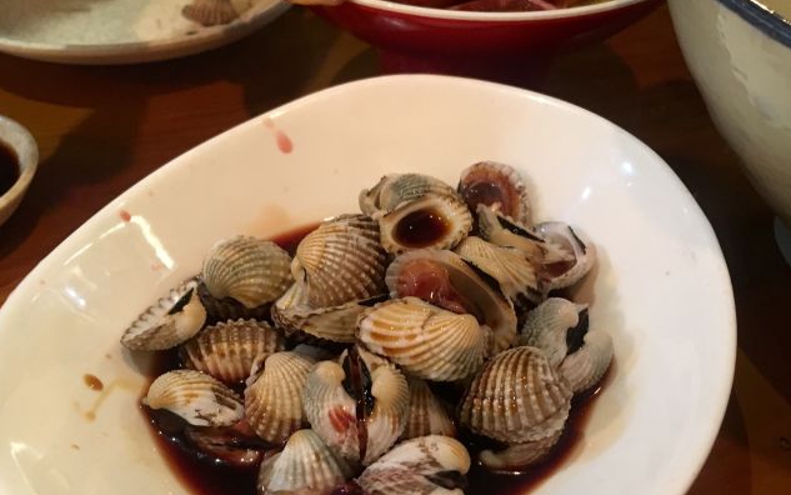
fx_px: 733
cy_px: 325
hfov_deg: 56.7
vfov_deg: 37.0
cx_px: 407
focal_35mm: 34
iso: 400
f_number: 2.2
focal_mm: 4.15
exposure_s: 1/17
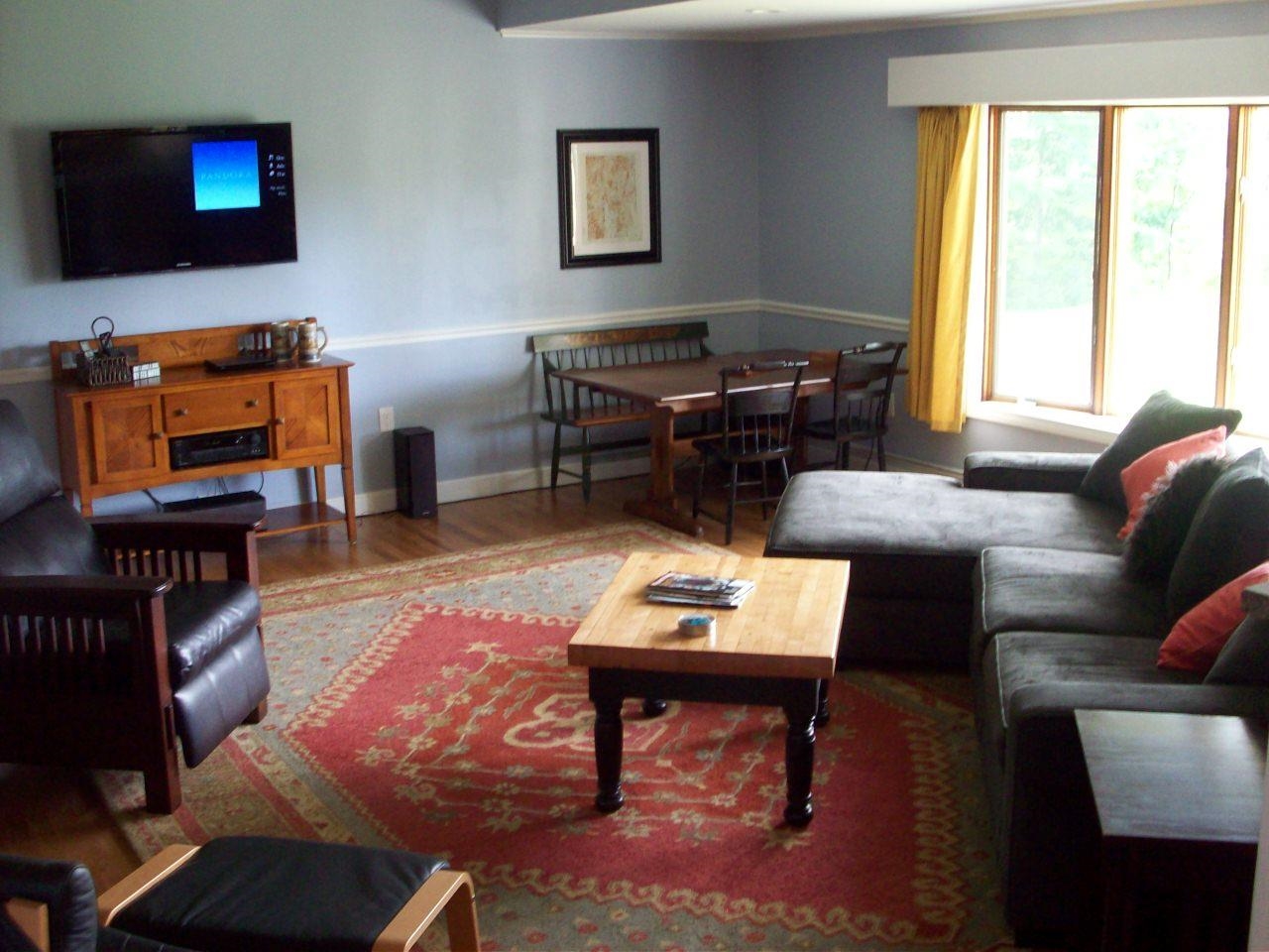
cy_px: 476
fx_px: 1356
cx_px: 634
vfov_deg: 38.7
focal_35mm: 37
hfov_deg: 50.1
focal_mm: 6.2
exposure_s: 1/15.6
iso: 160
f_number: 2.8
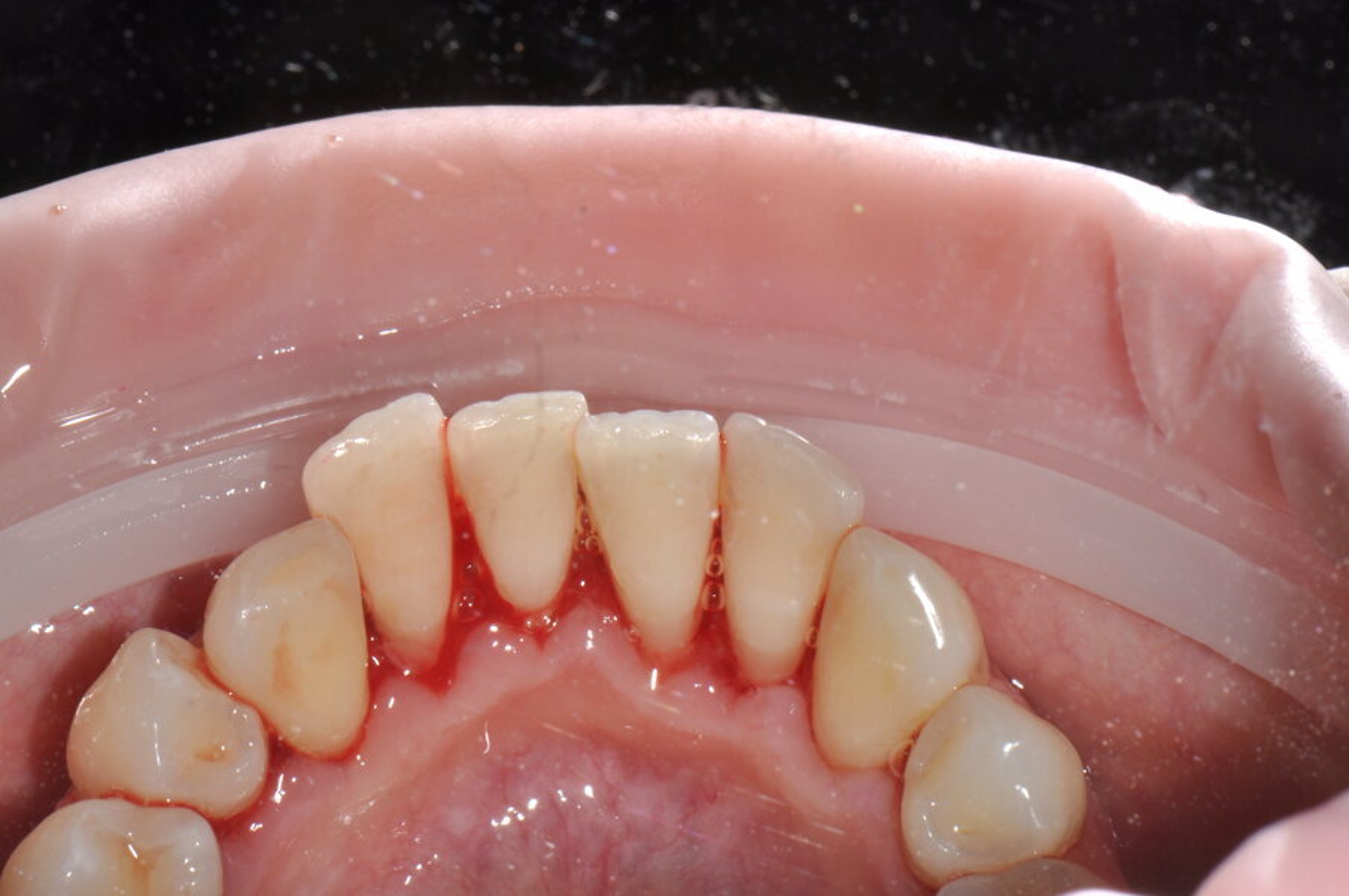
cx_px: 674
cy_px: 448
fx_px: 5894
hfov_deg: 13.1
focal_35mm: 158
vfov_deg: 8.7
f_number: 36
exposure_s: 1/125
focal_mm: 105
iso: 200
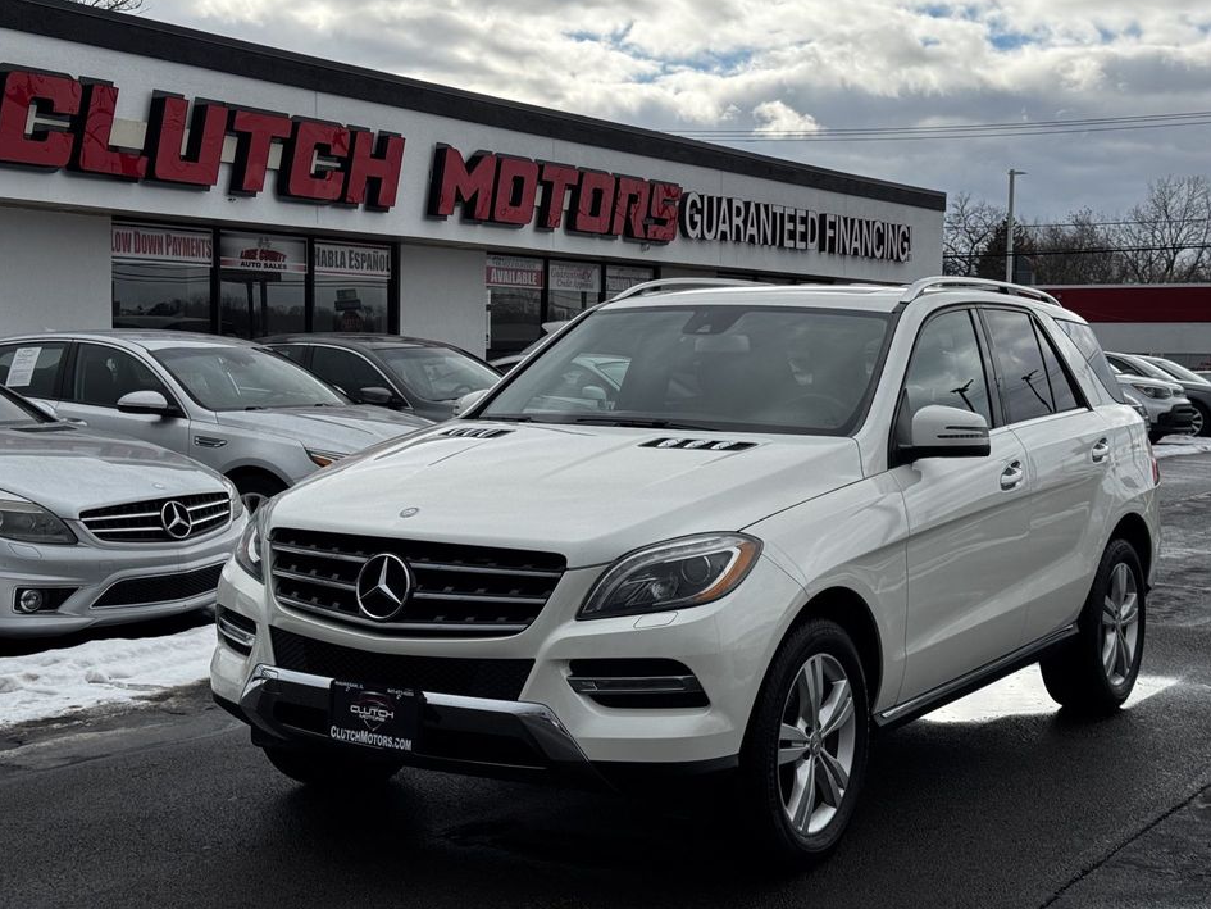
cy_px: 460
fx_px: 1819
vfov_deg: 28.0
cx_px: 611
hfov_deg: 36.8
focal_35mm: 52
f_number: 1.78
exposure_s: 1/2415
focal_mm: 6.76
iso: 64
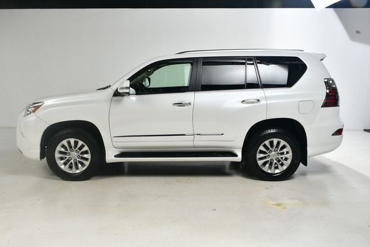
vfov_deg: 39.9
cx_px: 185
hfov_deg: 57.2
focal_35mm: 33
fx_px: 339
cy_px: 124
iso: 100
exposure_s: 1/160
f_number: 13
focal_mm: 22
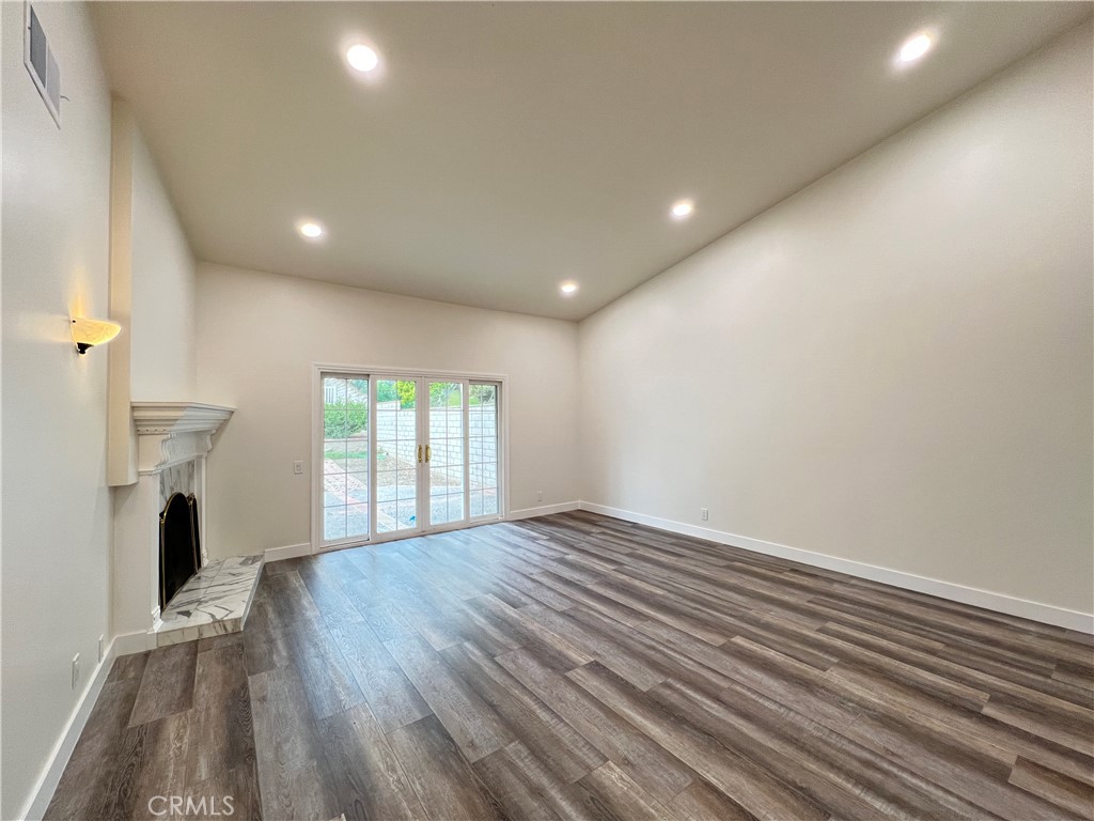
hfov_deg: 106.2
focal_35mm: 13
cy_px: 410
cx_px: 547
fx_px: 411
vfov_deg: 89.9
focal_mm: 1.57
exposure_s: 1/120
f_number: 1.8
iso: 250
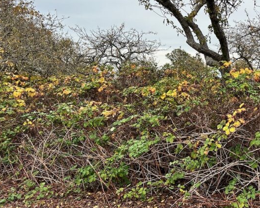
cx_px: 222
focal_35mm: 49
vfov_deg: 30.7
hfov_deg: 36.3
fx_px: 377
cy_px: 81
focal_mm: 5.7
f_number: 1.5
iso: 40
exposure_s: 1/121
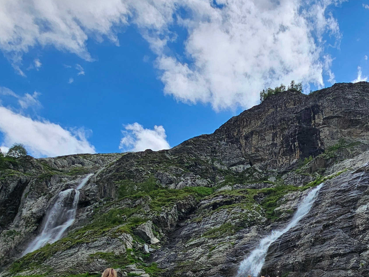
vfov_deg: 39.1
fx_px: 330
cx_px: 319
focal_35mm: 31
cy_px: 289
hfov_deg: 52.6
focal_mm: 2.2
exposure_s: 1/2537
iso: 50
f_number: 2.2
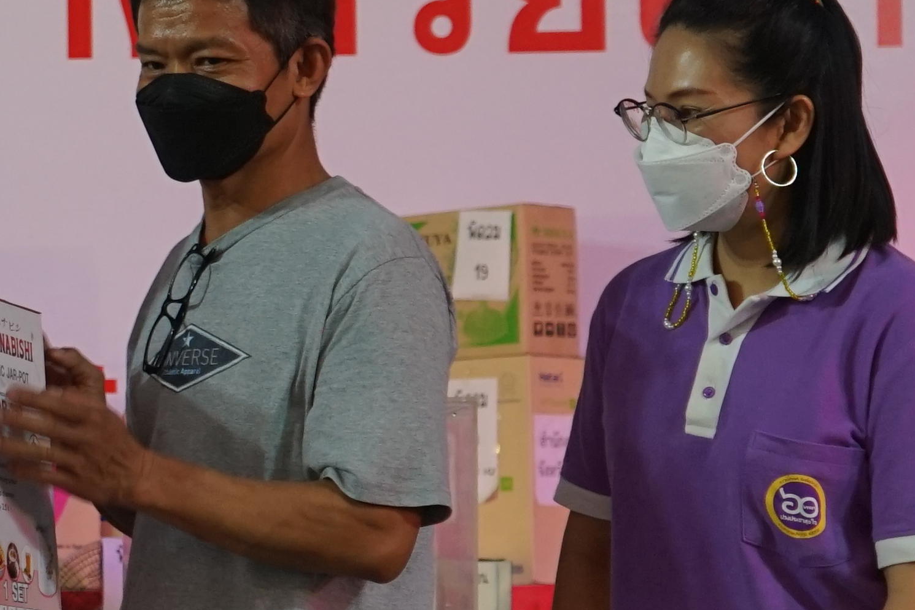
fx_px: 3888
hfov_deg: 13.1
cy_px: 464
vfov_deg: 9.0
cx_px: -173
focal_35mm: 153
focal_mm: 38
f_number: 4
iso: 1000
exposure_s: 1/160
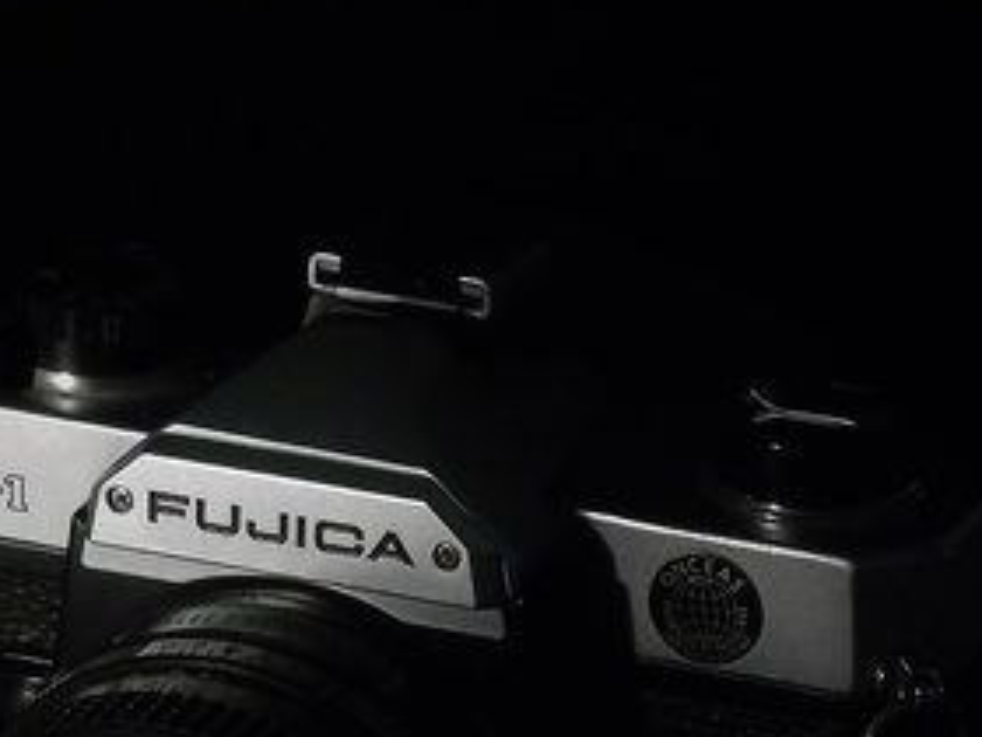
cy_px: 744
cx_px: 312
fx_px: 9844
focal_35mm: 347
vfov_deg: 4.3
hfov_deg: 5.7
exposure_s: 1/6
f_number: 4.9
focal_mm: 29
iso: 800
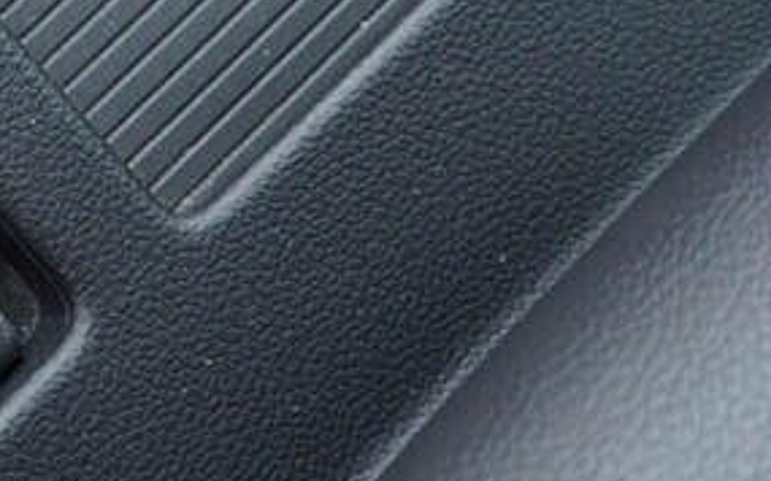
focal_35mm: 132
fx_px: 2773
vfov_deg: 9.5
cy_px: -328
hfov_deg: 14.2
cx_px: -571
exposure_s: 1/40
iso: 400
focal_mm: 24
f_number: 2.8
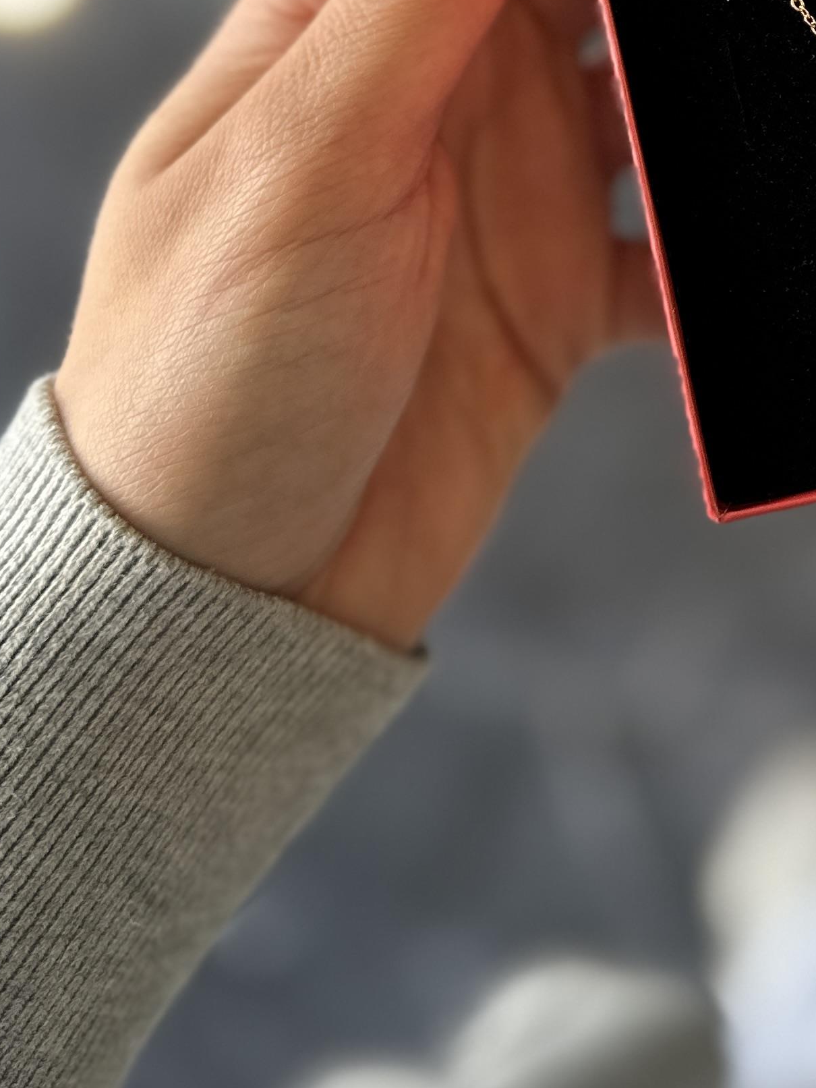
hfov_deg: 23.4
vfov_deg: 30.0
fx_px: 1886
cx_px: 815
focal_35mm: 60
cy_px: 1
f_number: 1.78
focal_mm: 6.86
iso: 125
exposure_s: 1/100
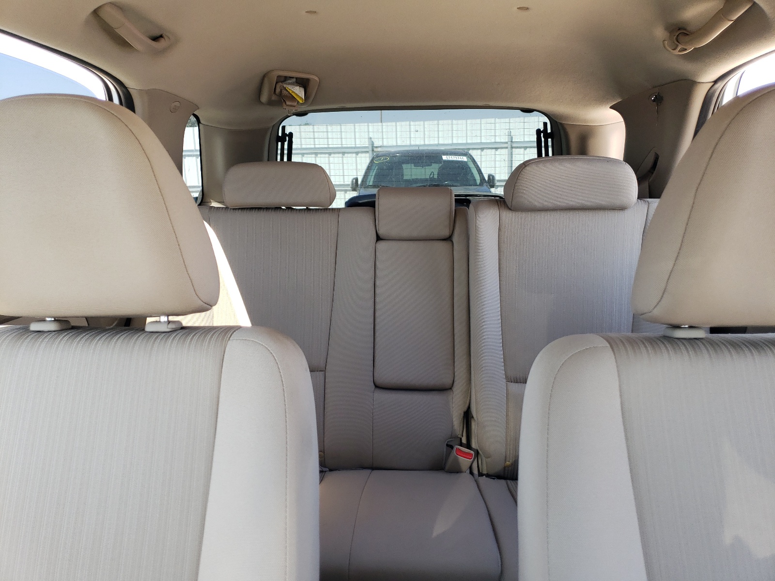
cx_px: 388
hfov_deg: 67.3
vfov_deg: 53.1
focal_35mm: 26
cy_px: 290
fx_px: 582
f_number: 1.5
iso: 50
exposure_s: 1/263
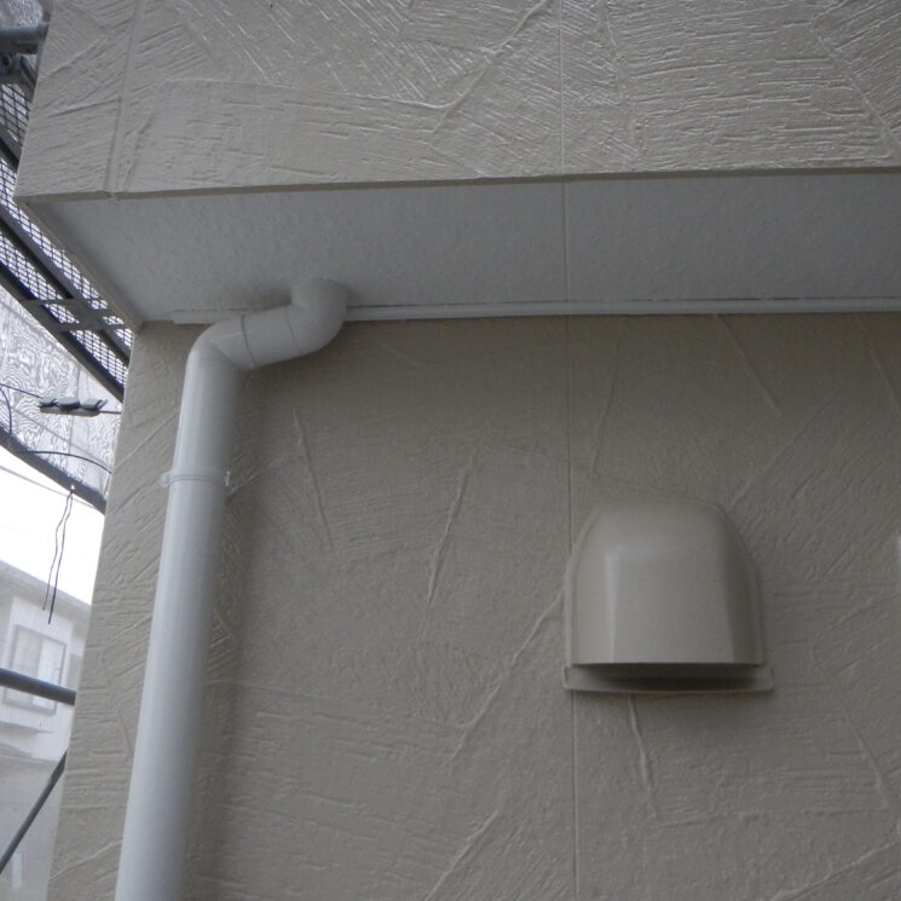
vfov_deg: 48.4
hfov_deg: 48.3
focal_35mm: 34
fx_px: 1001
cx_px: 513
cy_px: 456
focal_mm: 5
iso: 400
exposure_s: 1/250
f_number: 3.9
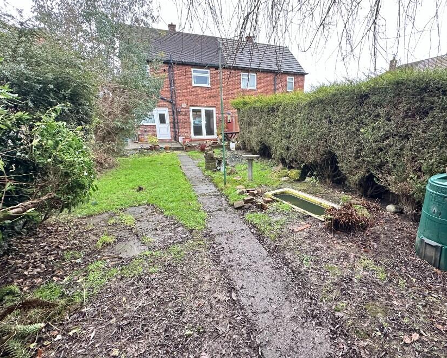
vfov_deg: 77.0
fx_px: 225
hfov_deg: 89.2
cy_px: 184
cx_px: 250
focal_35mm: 17
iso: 160
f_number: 2.2
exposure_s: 1/99
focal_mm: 2.22
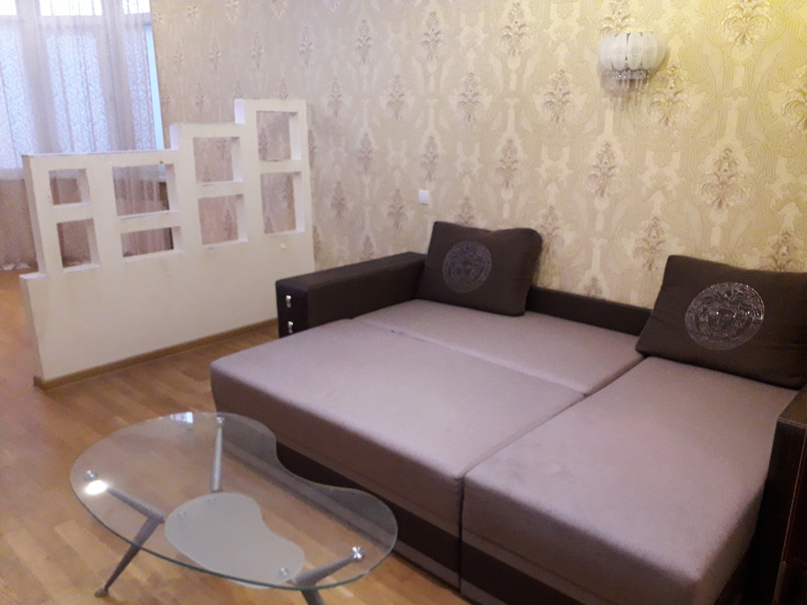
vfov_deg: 51.4
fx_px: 629
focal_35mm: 27
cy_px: 302
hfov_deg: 65.3
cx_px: 404
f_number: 1.9
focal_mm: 3.6
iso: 400
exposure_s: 1/25
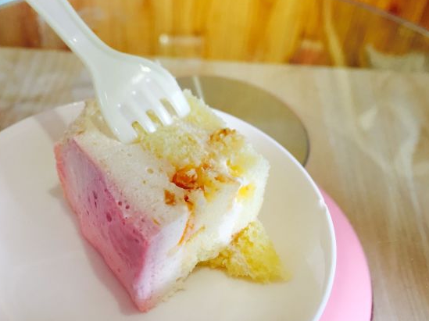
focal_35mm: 37
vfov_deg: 38.6
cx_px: 174
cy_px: 182
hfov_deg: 49.9
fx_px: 458
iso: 50
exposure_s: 1/33
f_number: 2.2
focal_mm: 4.15
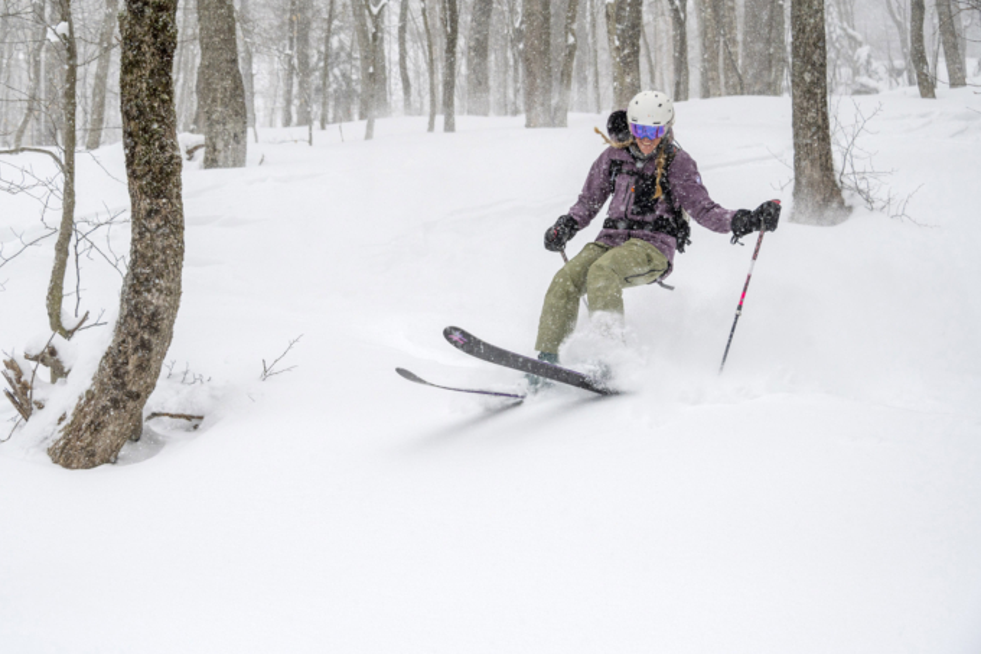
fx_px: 1907
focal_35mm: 70
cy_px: 328
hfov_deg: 28.8
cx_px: 483
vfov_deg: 19.4
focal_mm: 68
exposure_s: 1/2000
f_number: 6.3
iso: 800
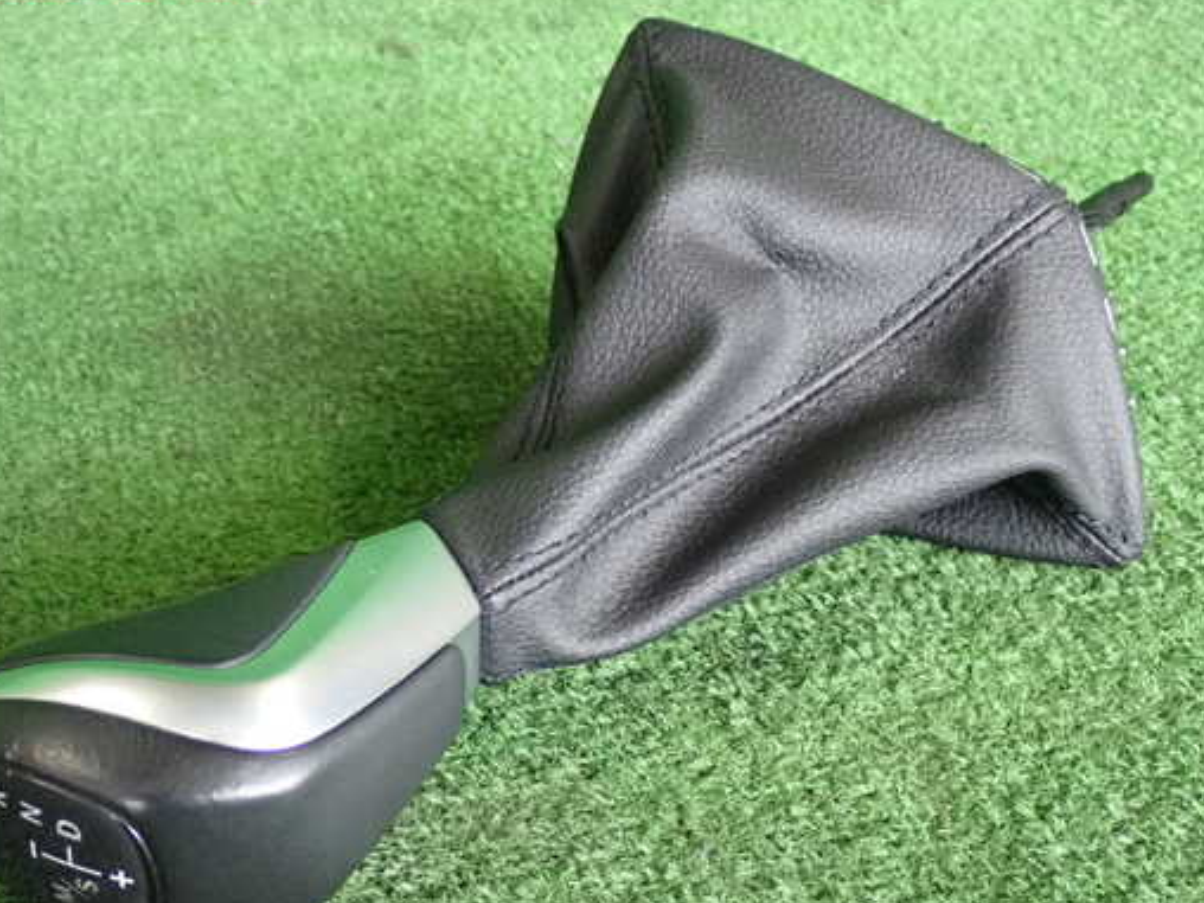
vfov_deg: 24.8
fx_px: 2052
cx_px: 526
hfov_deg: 32.7
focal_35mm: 59
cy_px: 481
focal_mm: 9.01
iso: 1250
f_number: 3.2
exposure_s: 1/125
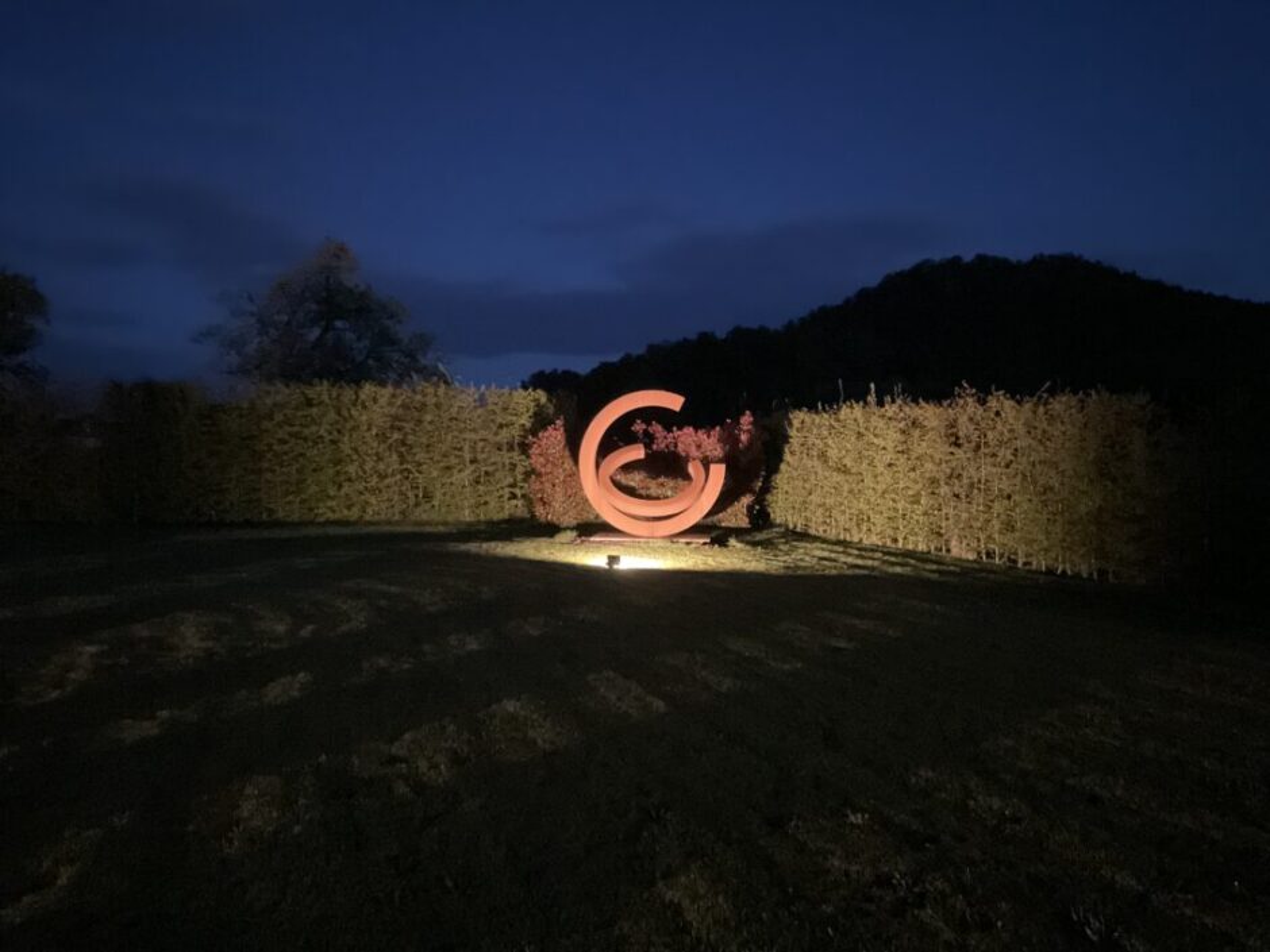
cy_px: 476
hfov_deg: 61.7
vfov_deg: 48.2
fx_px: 1064
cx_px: 635
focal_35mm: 29
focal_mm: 3
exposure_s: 1/17
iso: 1600
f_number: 1.8
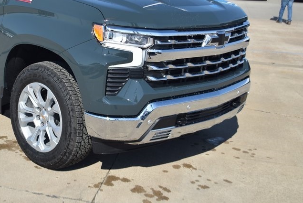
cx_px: 64
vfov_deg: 23.1
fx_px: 489
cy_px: 41
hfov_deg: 33.5
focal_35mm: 58
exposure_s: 1/800
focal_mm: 24
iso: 100
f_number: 4.5
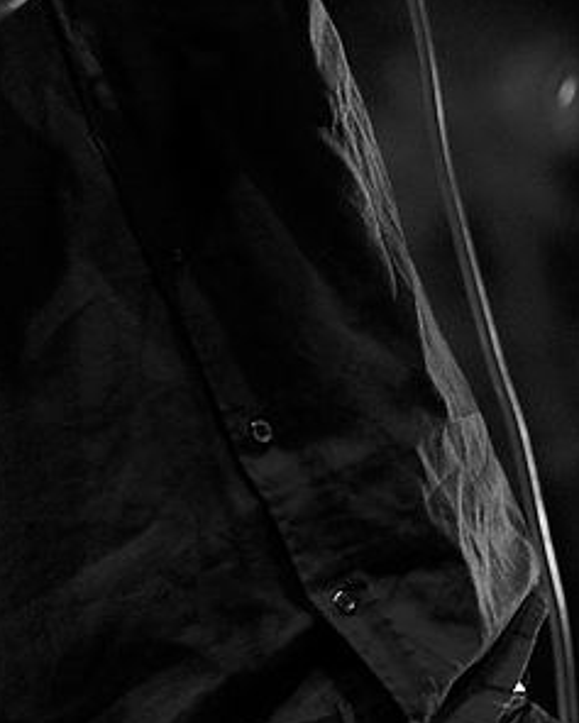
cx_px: 34
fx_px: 4582
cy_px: 17
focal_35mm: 214
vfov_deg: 9.0
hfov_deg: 7.2
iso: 500
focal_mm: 50
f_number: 2
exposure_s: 1/125
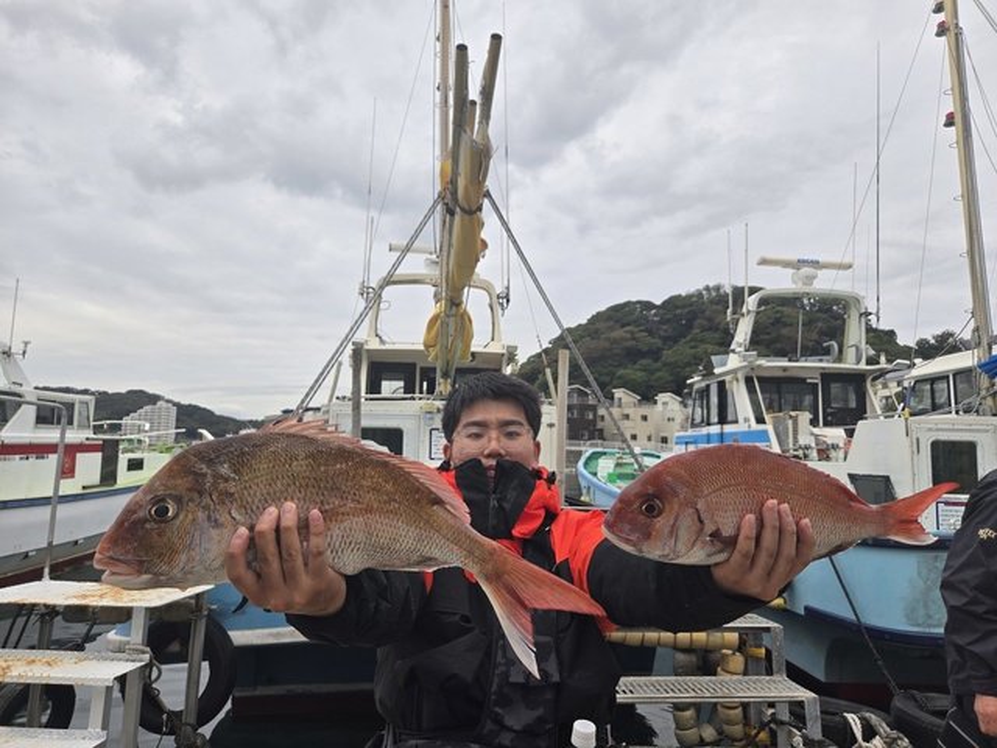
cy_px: 374
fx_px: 662
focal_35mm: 23
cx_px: 498
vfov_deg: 58.9
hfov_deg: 73.9
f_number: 1.8
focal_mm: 5.4
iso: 50
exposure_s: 1/180
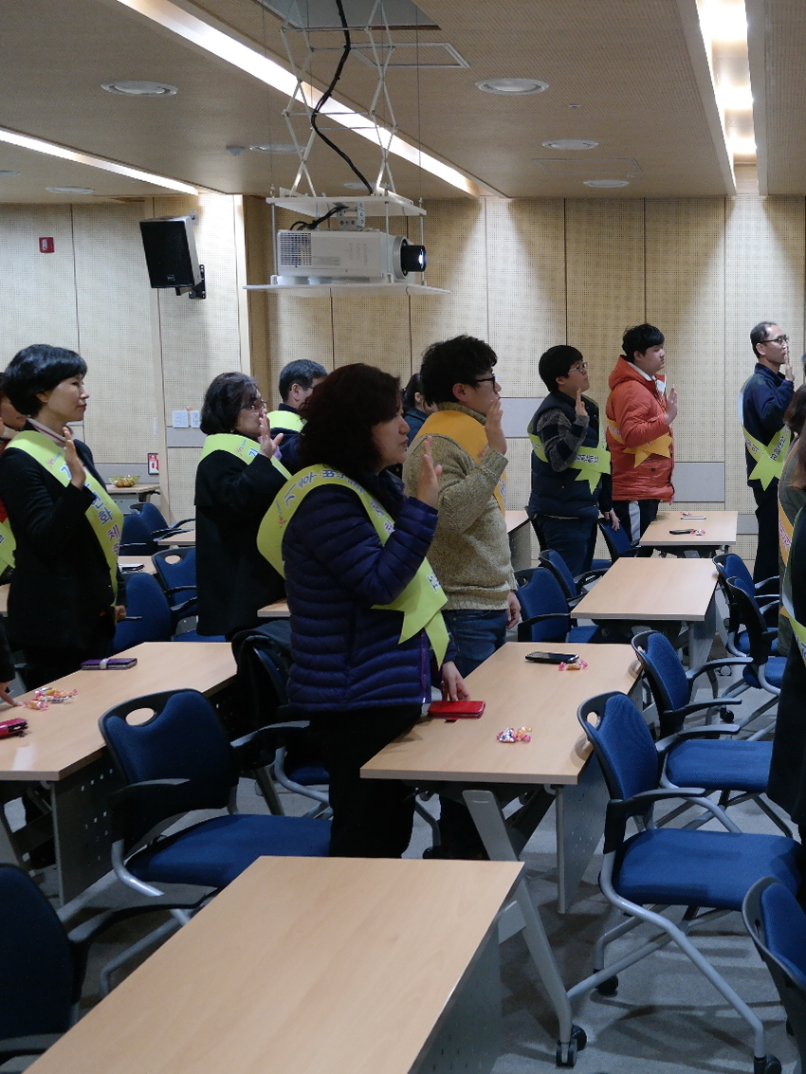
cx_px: 708
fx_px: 1366
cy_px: 537
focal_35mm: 44
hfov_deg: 31.5
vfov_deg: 42.9
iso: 800
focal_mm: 20
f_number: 3.5
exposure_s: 1/40
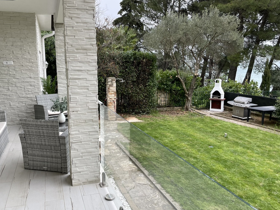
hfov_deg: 59.7
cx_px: 119
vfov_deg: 46.8
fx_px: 243
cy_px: 105
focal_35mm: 30
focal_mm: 4.2
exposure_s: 1/422
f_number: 1.6
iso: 32
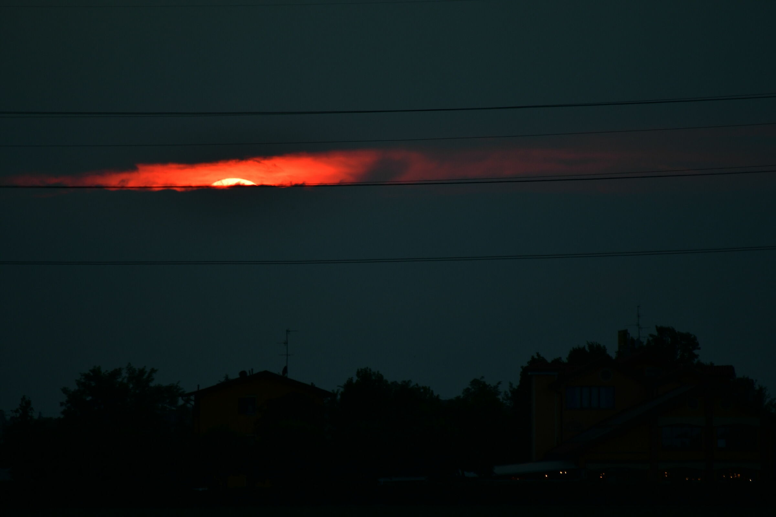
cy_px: 258
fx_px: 9699
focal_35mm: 450
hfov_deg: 4.6
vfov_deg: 3.1
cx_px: 388
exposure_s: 1/400
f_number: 5.6
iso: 200
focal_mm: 300
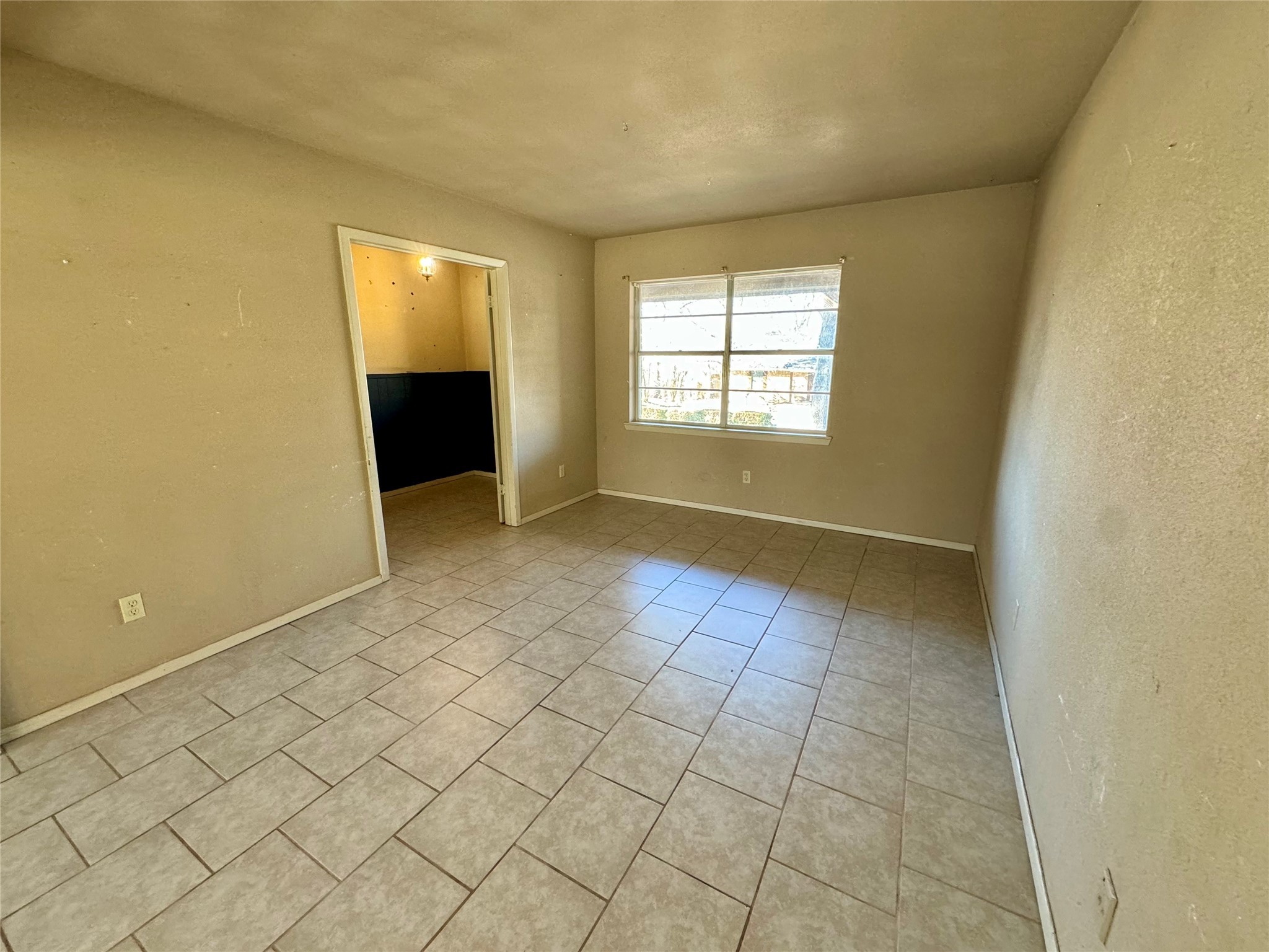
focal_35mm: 14
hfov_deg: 102.1
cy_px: 476
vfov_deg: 85.7
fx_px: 513
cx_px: 634
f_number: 2.2
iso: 250
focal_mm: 2.22
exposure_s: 1/60
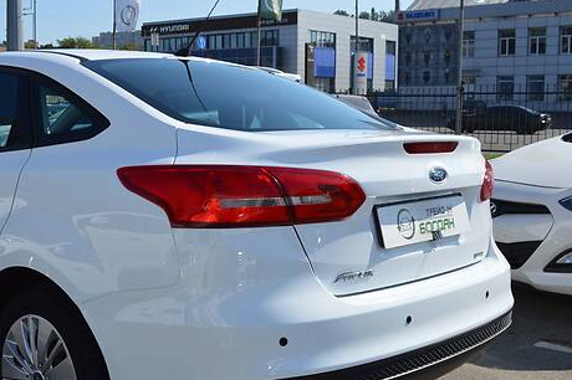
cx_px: 128
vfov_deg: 28.6
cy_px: 199
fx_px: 746
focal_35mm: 47
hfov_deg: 40.5
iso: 100
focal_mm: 18
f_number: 8
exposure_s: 1/250
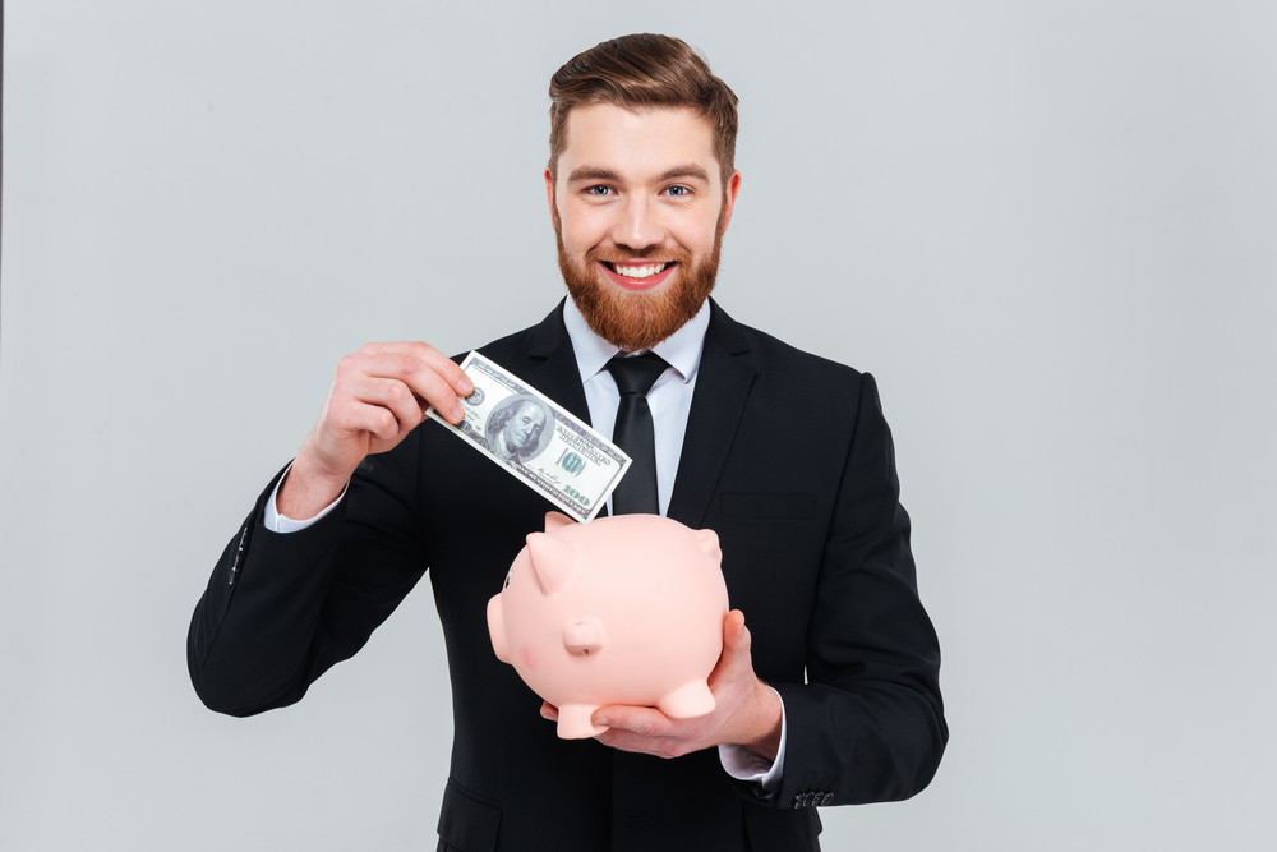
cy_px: 426
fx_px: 1596
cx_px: 638
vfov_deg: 29.9
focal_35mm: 45
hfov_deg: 43.6
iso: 100
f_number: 8
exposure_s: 1/160
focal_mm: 45
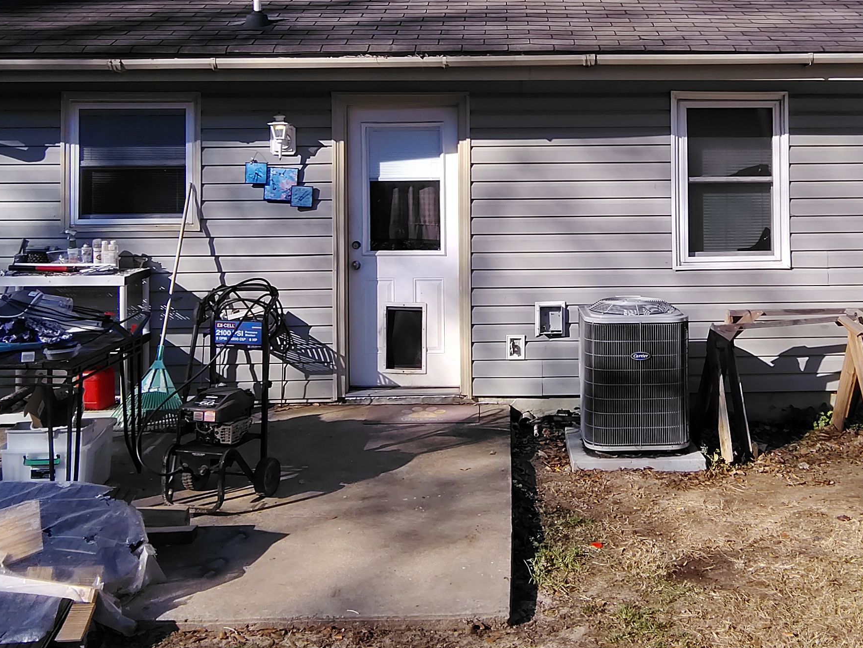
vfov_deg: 36.7
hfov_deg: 48.3
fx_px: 947
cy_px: 152
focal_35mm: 38
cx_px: 562
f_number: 2.2
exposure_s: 1/753
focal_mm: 2.13
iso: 100
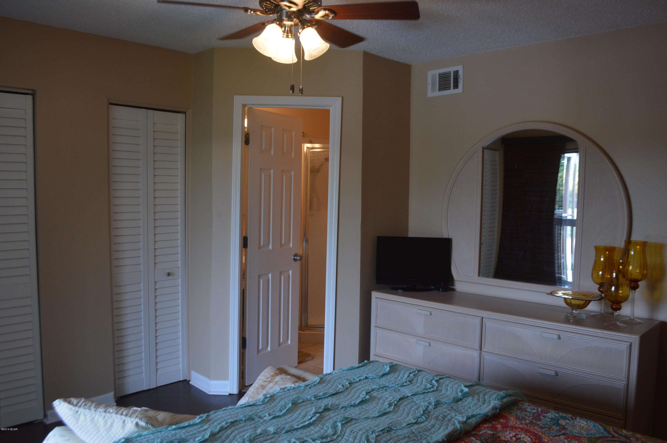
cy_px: 222
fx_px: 500
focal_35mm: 27
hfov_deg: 67.4
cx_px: 334
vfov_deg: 47.8
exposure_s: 1/100
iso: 400
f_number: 5
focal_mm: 18
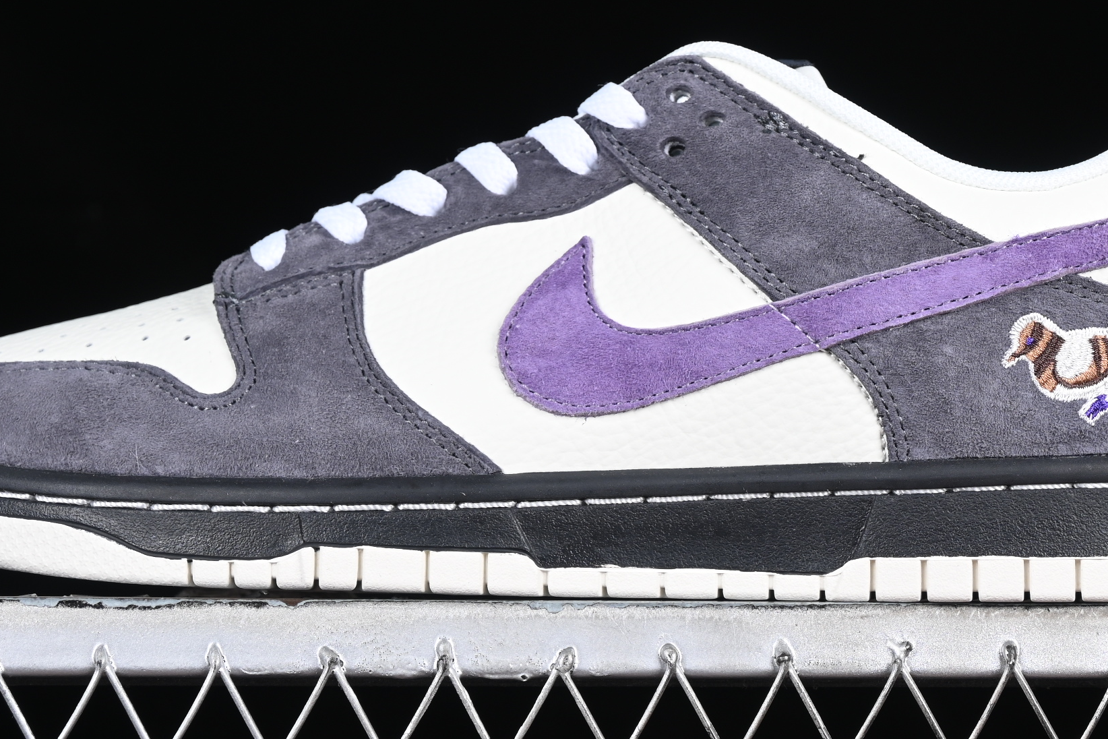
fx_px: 3908
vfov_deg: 10.8
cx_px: 575
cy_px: 234
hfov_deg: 16.1
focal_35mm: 127
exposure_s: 1/80
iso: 160
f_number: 7.1
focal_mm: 50
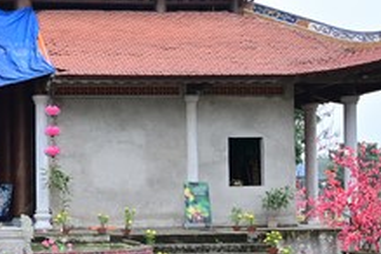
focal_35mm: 92
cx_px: -99
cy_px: 146
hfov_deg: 20.4
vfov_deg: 14.9
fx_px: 974
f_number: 7.1
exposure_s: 1/200
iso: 125
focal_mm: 31
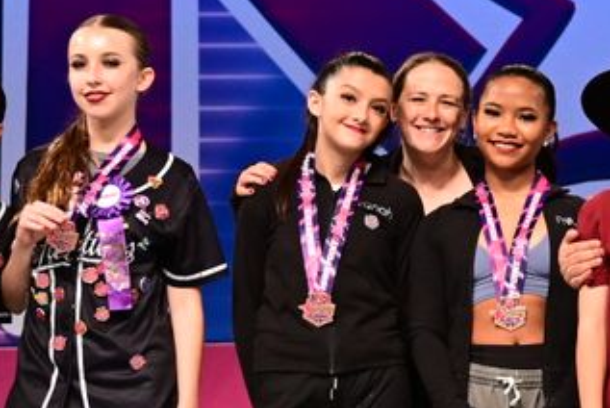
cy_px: -44
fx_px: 4087
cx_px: 768
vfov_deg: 5.7
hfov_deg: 8.4
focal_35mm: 241
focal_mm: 51
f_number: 3.2
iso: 2500
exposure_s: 1/800
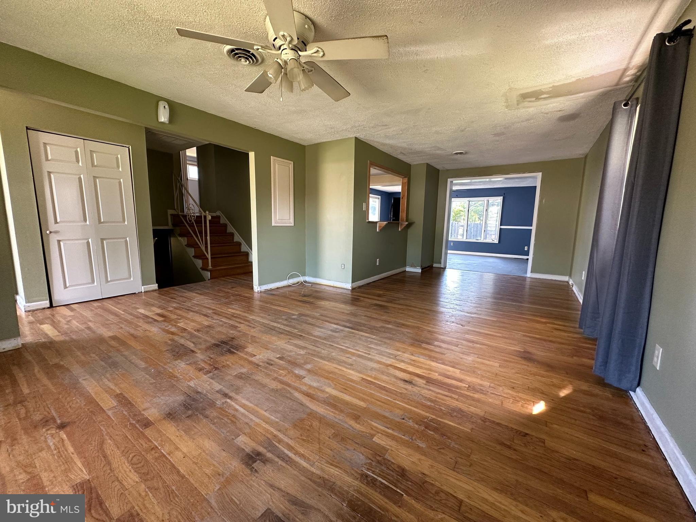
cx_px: 348
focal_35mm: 14
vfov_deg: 85.7
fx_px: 281
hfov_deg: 102.1
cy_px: 261
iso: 200
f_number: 2.2
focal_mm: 2.22
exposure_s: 1/99
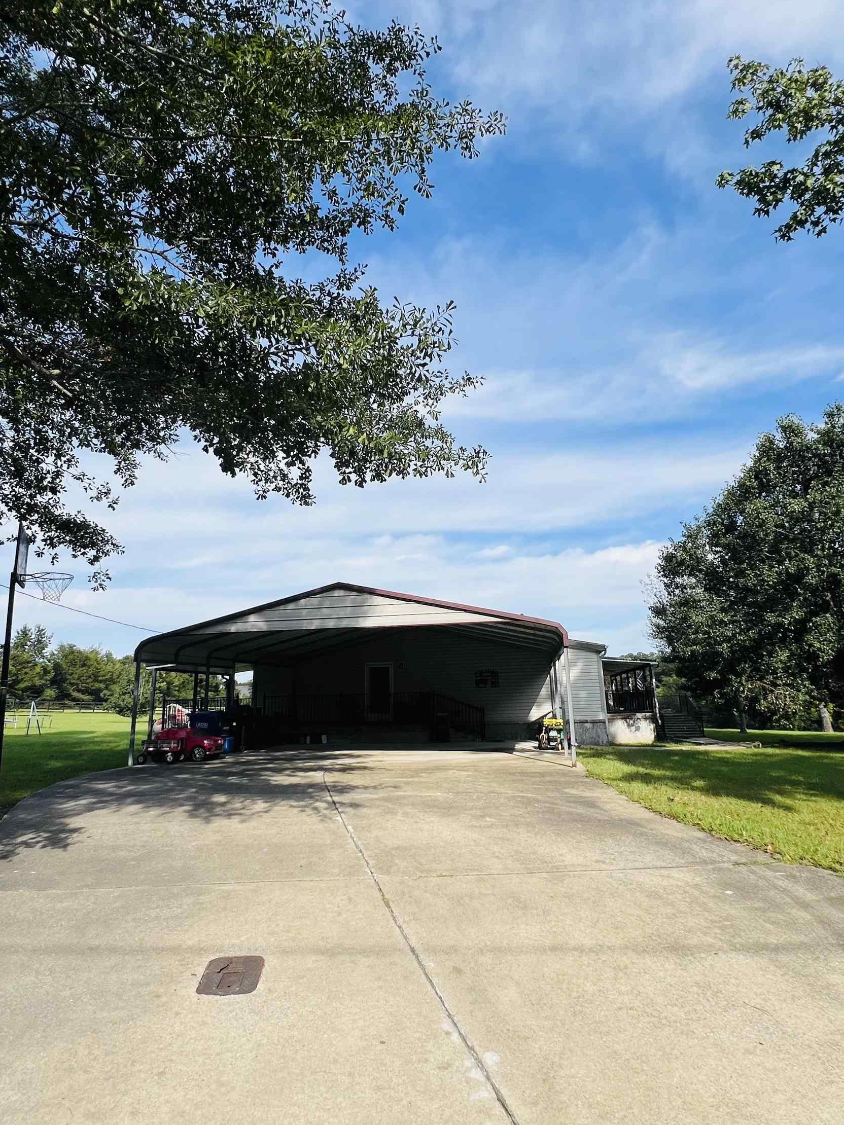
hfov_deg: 71.6
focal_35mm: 18
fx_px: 585
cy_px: 547
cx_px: 421
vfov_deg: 87.7
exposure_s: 1/1815
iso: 32
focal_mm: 1.57
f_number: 1.8
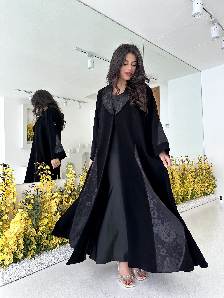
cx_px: 112
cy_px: 149
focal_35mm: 24
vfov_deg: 71.6
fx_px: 207
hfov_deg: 56.8
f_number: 1.78
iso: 64
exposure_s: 1/214
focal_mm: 6.86
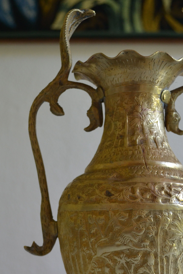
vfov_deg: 23.1
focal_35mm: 86
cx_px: 122
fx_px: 656
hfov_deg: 15.9
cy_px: 238
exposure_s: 1/50
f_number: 4.5
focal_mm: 28
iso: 400
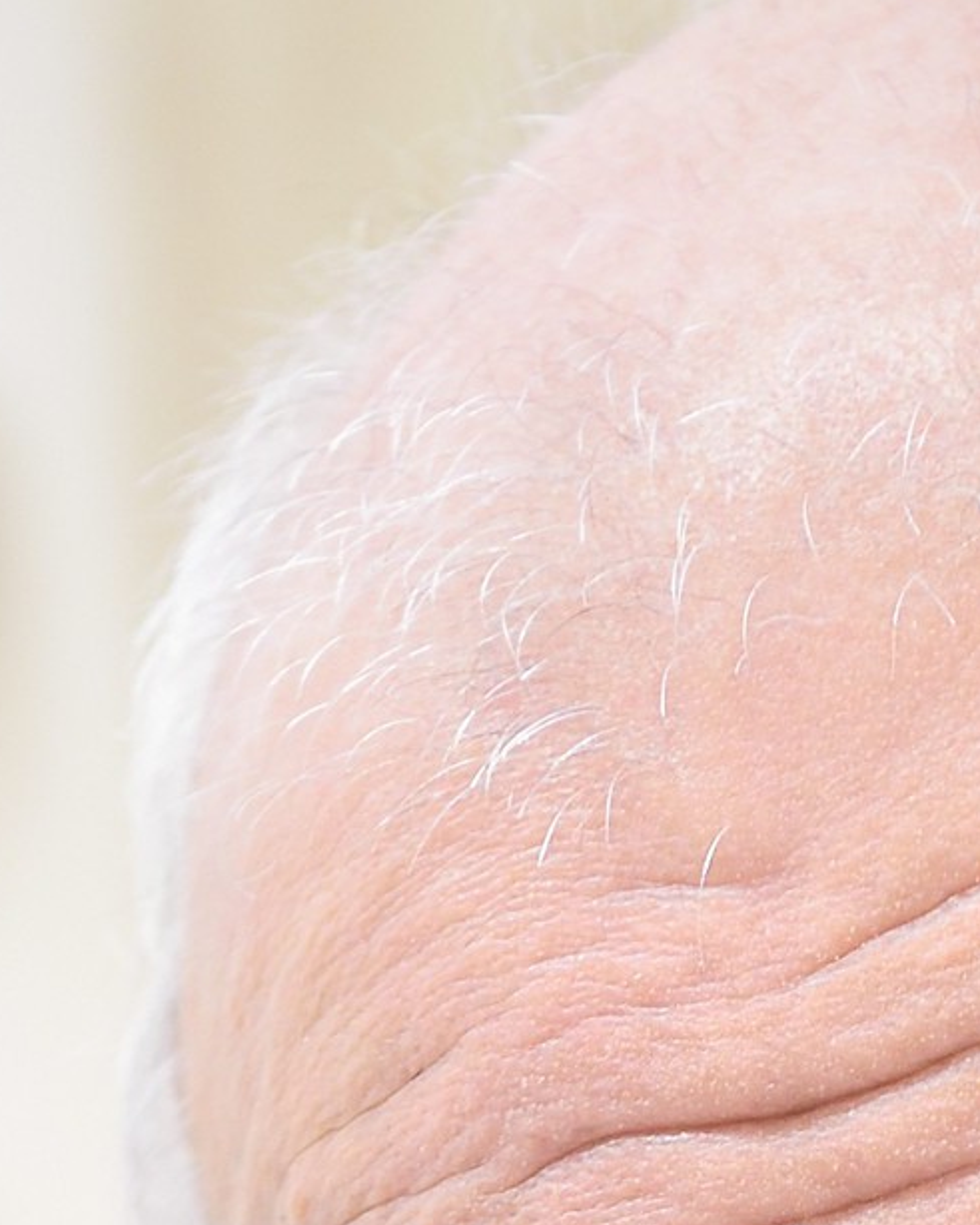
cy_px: 2233
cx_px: 1008
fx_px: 7978
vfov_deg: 8.4
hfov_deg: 7.0
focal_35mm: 220
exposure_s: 1/60
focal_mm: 60
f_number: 4.5
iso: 1600
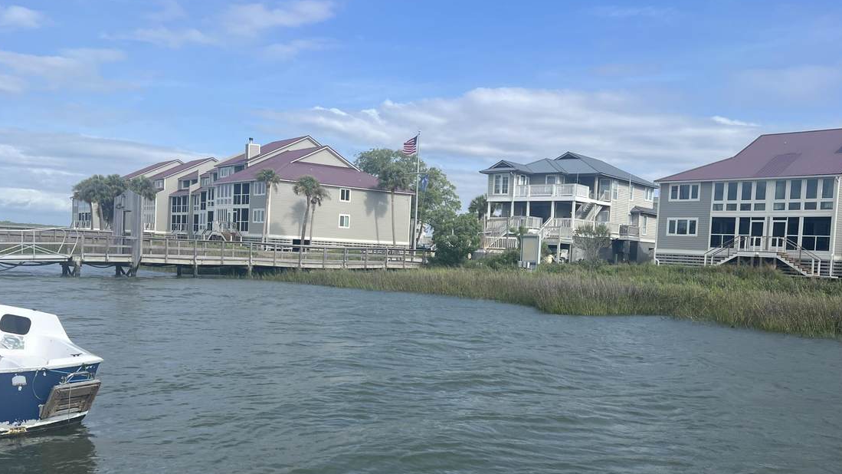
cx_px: 398
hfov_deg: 59.5
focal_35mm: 33
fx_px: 737
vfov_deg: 35.5
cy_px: 285
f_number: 1.5
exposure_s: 1/4630
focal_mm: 5.7
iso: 50
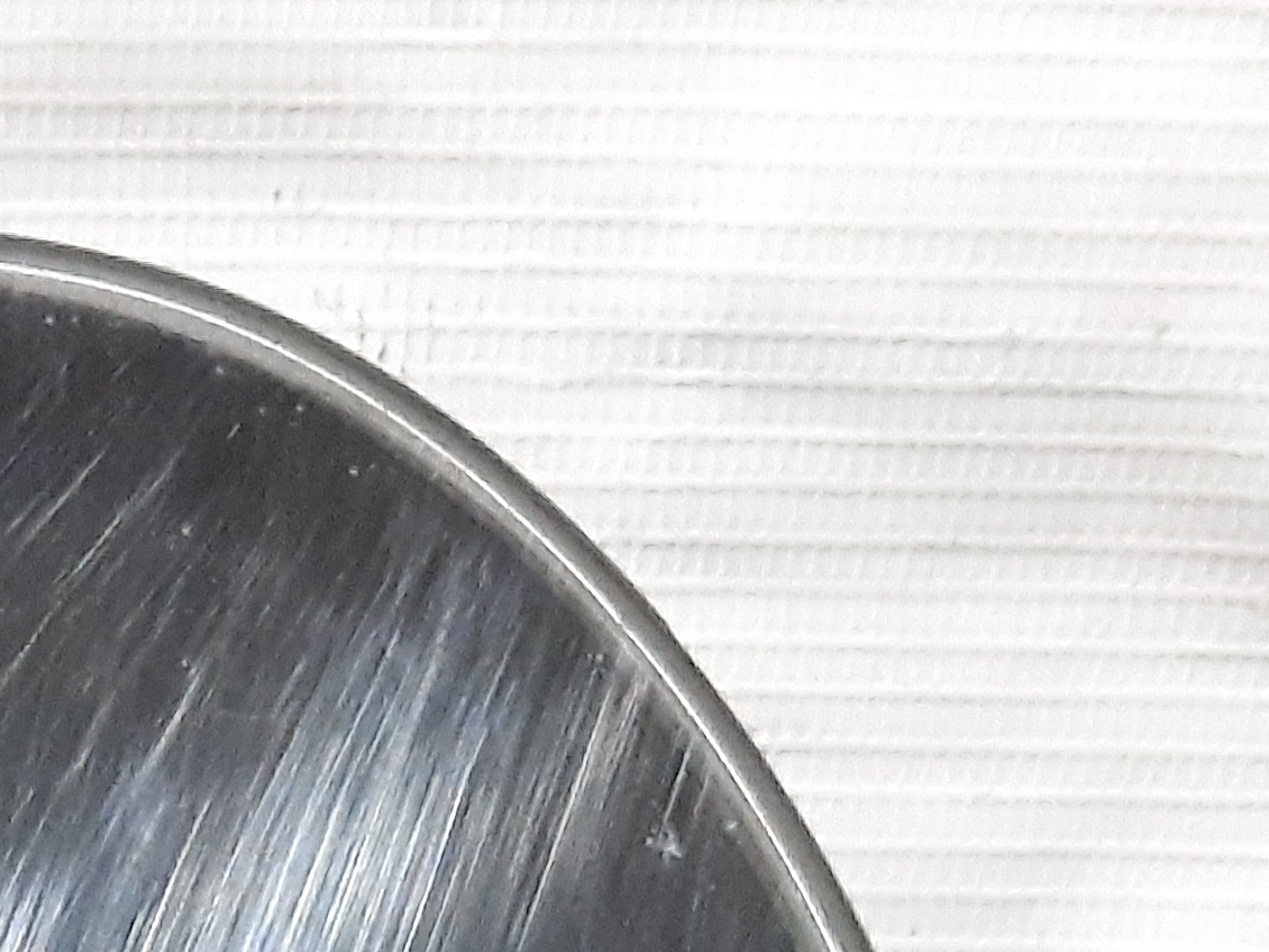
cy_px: 2236
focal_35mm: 177
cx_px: -387
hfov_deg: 10.9
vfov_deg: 7.8
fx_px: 6487
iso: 250
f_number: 2
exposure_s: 1/50
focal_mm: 4.6
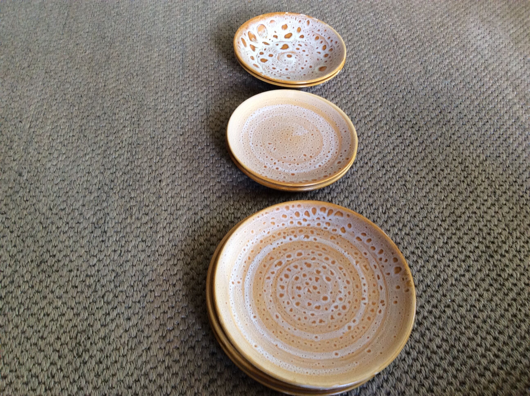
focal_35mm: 32
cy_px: 198
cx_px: 265
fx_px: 489
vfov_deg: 44.1
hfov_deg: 56.9
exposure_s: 1/25
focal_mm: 3.3
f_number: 2.4
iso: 80
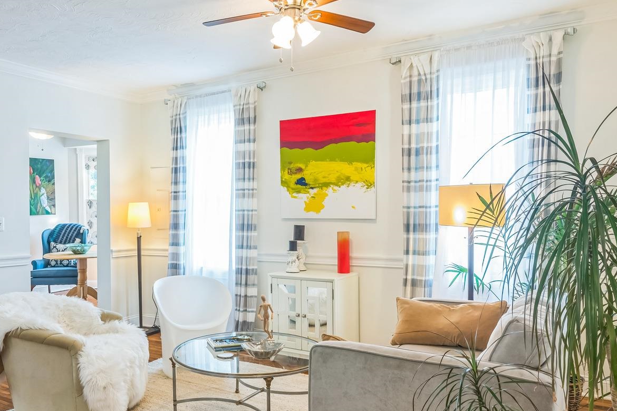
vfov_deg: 46.4
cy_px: 199
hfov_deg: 64.9
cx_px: 249
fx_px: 480
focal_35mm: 28
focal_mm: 16
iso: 250
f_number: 16
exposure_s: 2
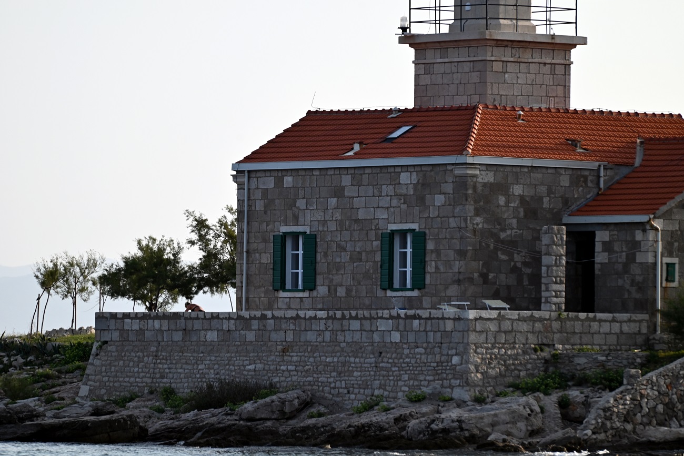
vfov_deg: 5.1
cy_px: 228
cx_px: 342
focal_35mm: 270
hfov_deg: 7.6
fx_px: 5130
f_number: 5.6
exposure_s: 1/1000
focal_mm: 270
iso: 360
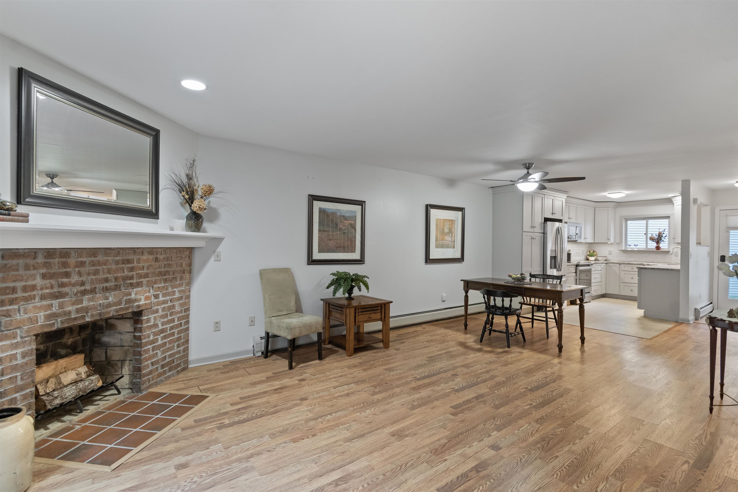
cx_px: 369
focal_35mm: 16
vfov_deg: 73.7
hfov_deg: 96.7
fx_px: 328
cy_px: 246
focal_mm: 11
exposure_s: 1/1.67
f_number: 6.3
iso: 640
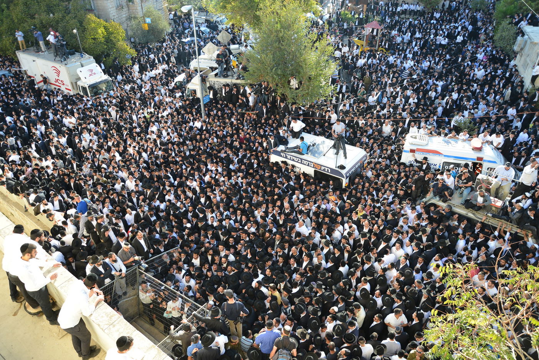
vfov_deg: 53.2
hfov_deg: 73.7
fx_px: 359
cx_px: 270
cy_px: 180
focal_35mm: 24
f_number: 4.5
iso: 500
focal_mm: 24
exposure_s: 1/500
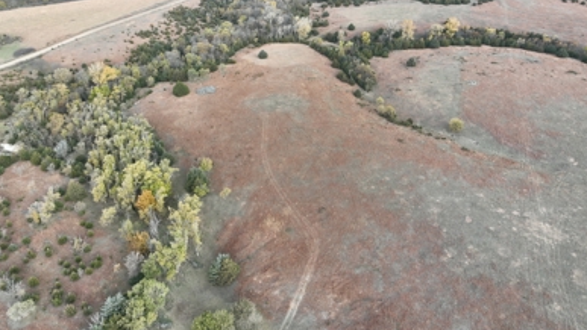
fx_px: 420
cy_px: 153
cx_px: 297
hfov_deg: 69.8
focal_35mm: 27
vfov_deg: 42.9
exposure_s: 1/120
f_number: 2.8
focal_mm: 12.29
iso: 100
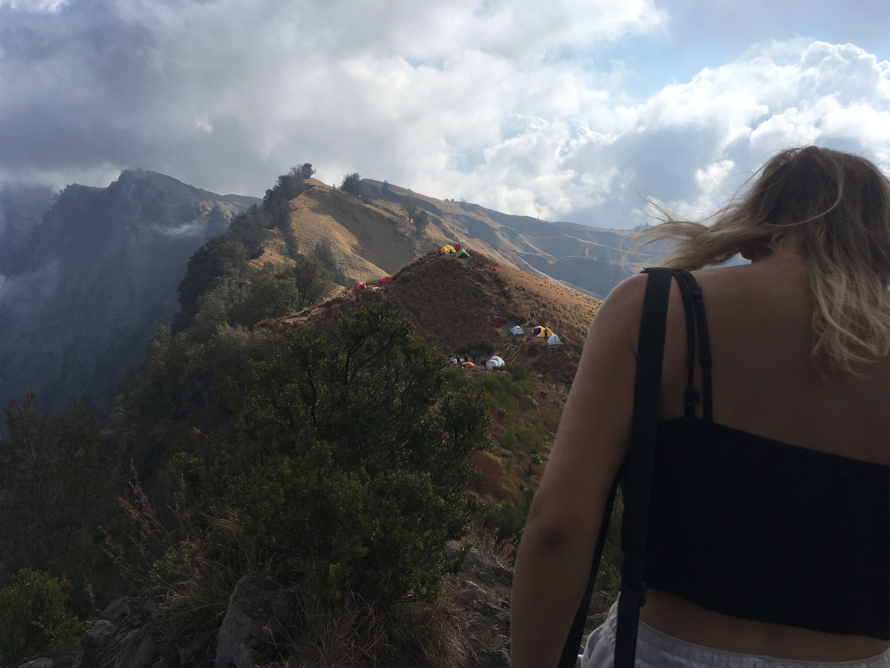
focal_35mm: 29
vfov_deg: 48.2
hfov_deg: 61.7
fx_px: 746
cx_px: 445
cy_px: 334
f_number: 2.2
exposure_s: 1/2849
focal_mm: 4.15
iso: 25
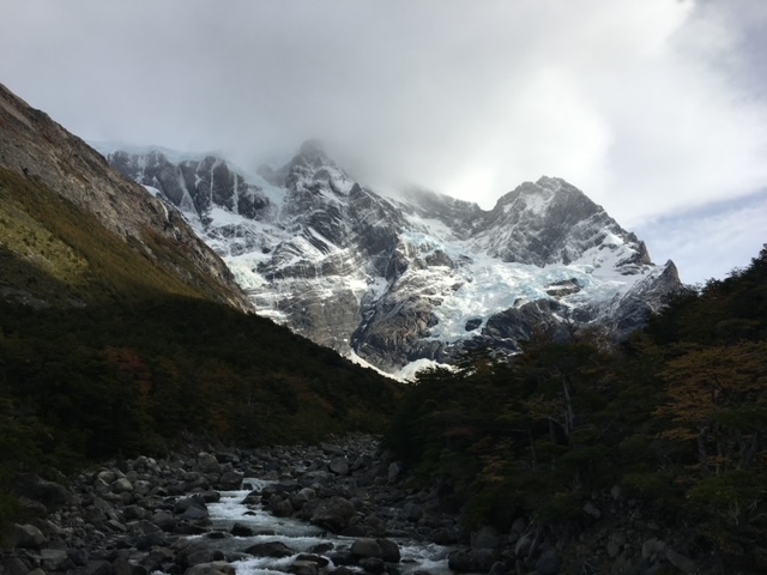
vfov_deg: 48.2
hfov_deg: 61.7
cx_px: 384
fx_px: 643
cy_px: 288
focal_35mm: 29
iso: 25
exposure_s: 1/2481
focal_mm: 4.15
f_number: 2.2
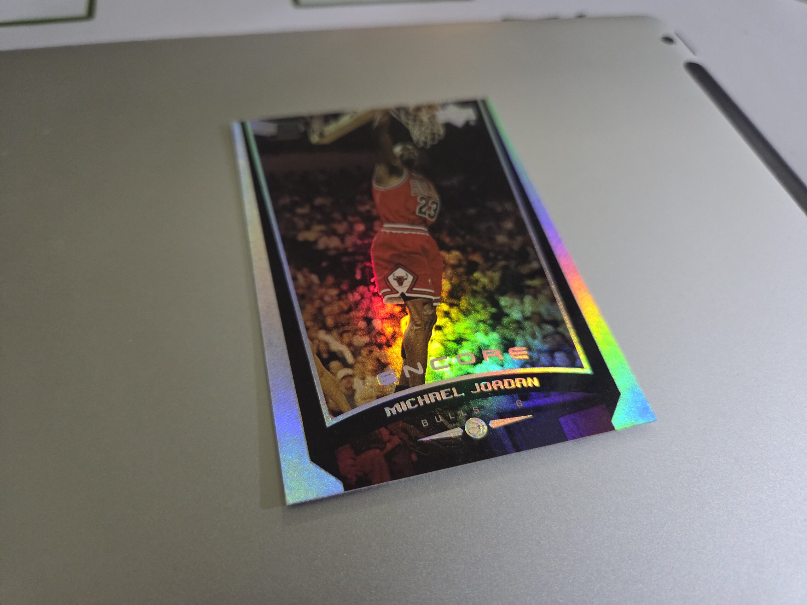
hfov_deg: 73.9
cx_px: 404
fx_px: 536
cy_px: 302
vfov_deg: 58.9
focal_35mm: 23
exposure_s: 1/120
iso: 1250
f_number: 1.8
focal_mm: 5.4
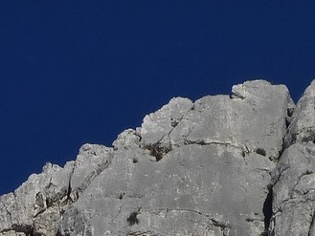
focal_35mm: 1118
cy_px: 502
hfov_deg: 1.8
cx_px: 100
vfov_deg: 1.3
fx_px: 10177
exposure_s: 1/1300
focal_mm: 38.2
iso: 100
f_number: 5.6
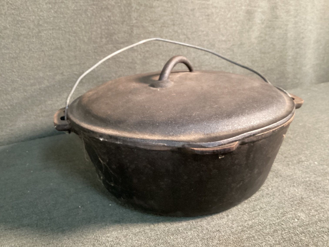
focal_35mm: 31
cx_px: 164
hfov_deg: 58.3
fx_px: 295
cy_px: 124
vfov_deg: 45.4
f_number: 2.4
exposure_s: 1/30
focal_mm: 3.3
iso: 400
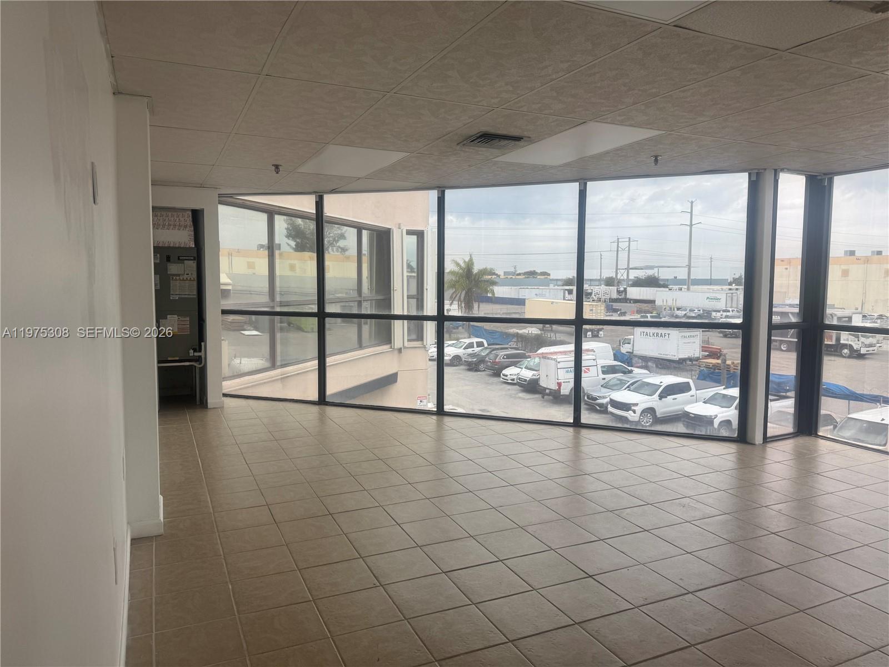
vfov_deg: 56.8
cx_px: 444
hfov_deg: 71.6
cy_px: 334
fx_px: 616
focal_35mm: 24
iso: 50
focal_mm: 6.76
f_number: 1.78
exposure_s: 1/123
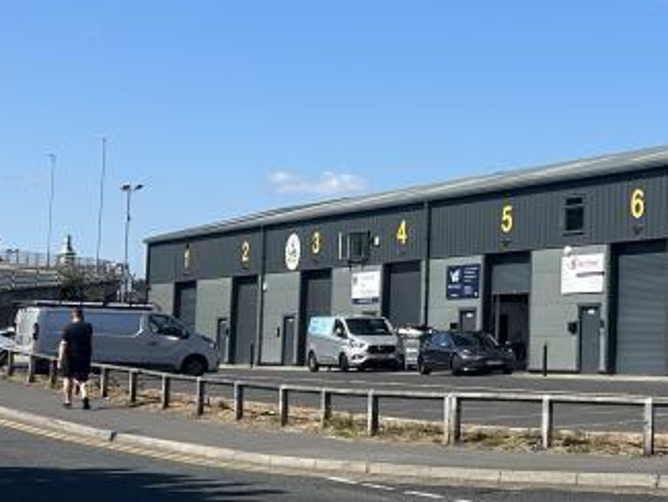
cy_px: 191
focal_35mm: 82
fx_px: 1583
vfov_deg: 18.0
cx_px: 777
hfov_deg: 22.2
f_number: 1.5
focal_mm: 5.7
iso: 50
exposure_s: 1/4115
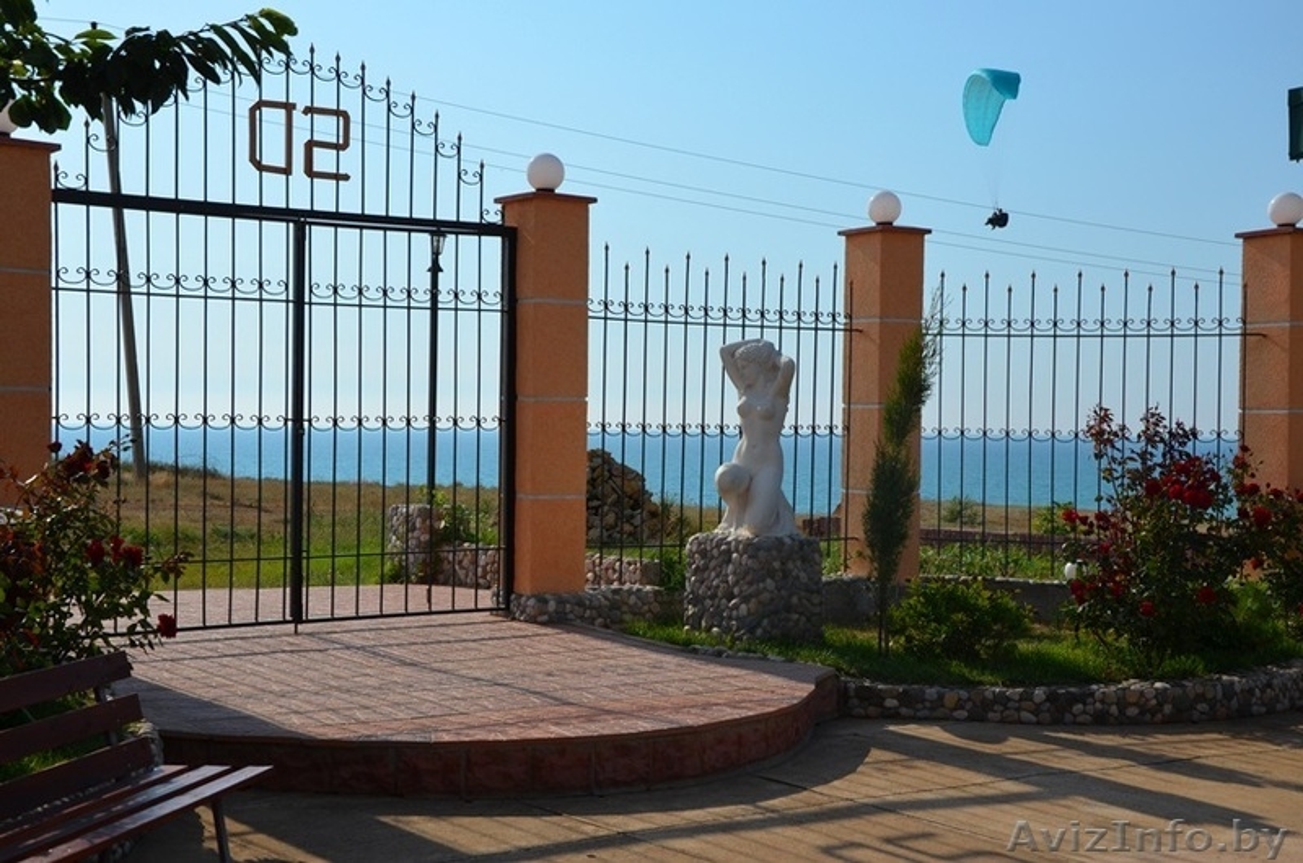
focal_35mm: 52
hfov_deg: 37.9
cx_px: 652
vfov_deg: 25.6
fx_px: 1896
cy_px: 432
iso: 400
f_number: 8
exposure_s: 1/2000
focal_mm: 35
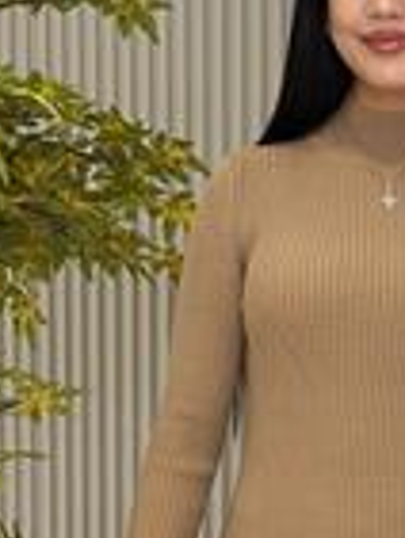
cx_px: 336
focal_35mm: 181
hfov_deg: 8.2
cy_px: 578
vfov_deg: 10.8
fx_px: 2819
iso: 80
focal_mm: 6.86
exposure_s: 1/279
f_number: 1.78
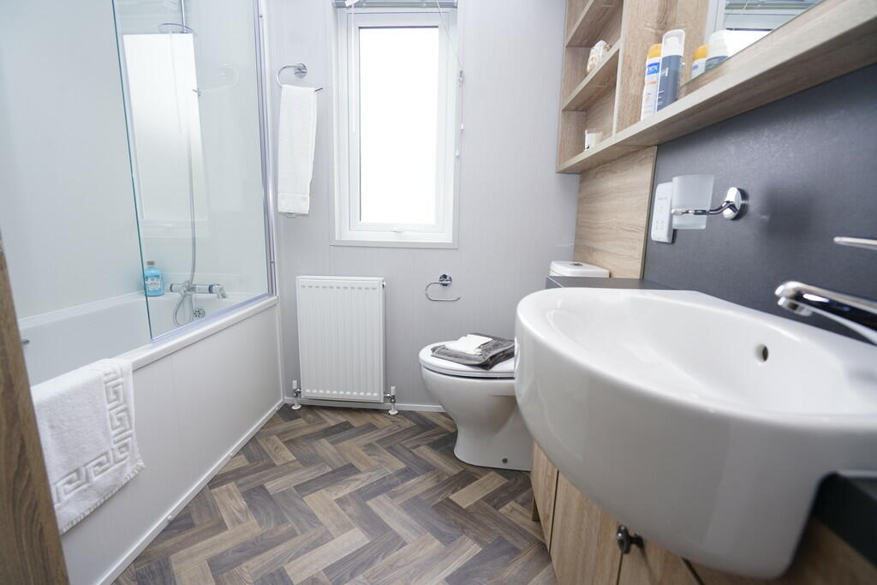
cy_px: 292
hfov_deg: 96.7
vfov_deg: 73.8
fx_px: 390
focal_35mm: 16
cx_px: 438
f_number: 5.6
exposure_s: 1/60
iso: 640
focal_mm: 16
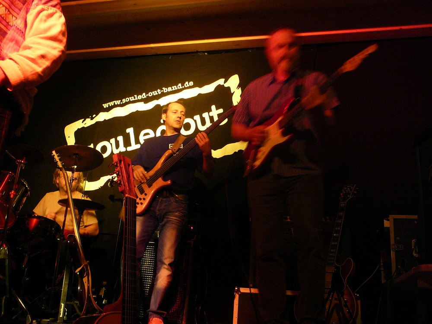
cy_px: 162
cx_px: 216
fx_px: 437
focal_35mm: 35
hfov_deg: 52.6
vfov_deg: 40.7
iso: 200
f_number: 2.8
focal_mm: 5.2
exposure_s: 1/8
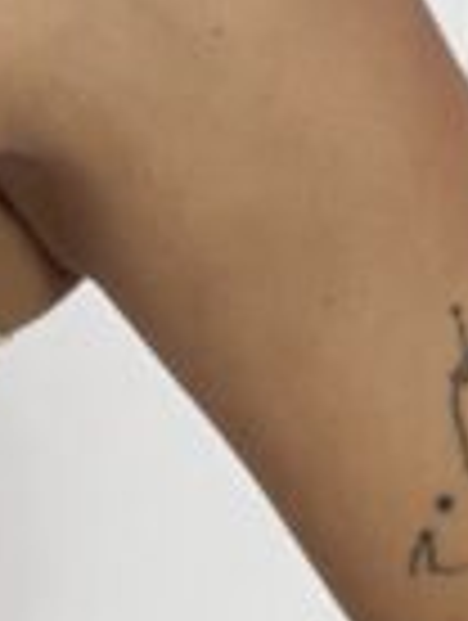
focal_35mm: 520
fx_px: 9345
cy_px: 286
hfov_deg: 2.9
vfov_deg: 3.8
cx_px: -428
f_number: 2.8
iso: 80
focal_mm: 9
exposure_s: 1/120
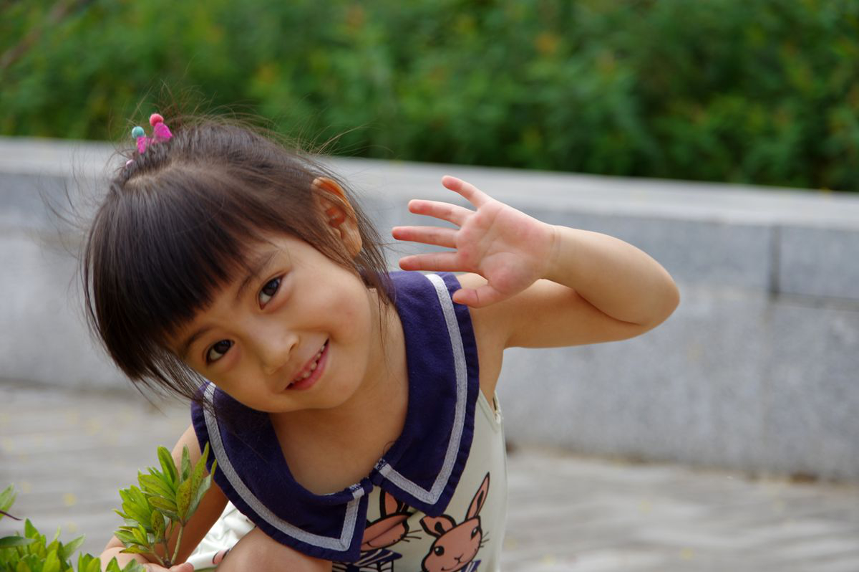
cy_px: 286
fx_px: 4816
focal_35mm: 202
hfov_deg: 10.2
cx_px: 430
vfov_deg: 6.8
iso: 100
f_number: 5.6
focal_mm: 135
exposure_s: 1/160
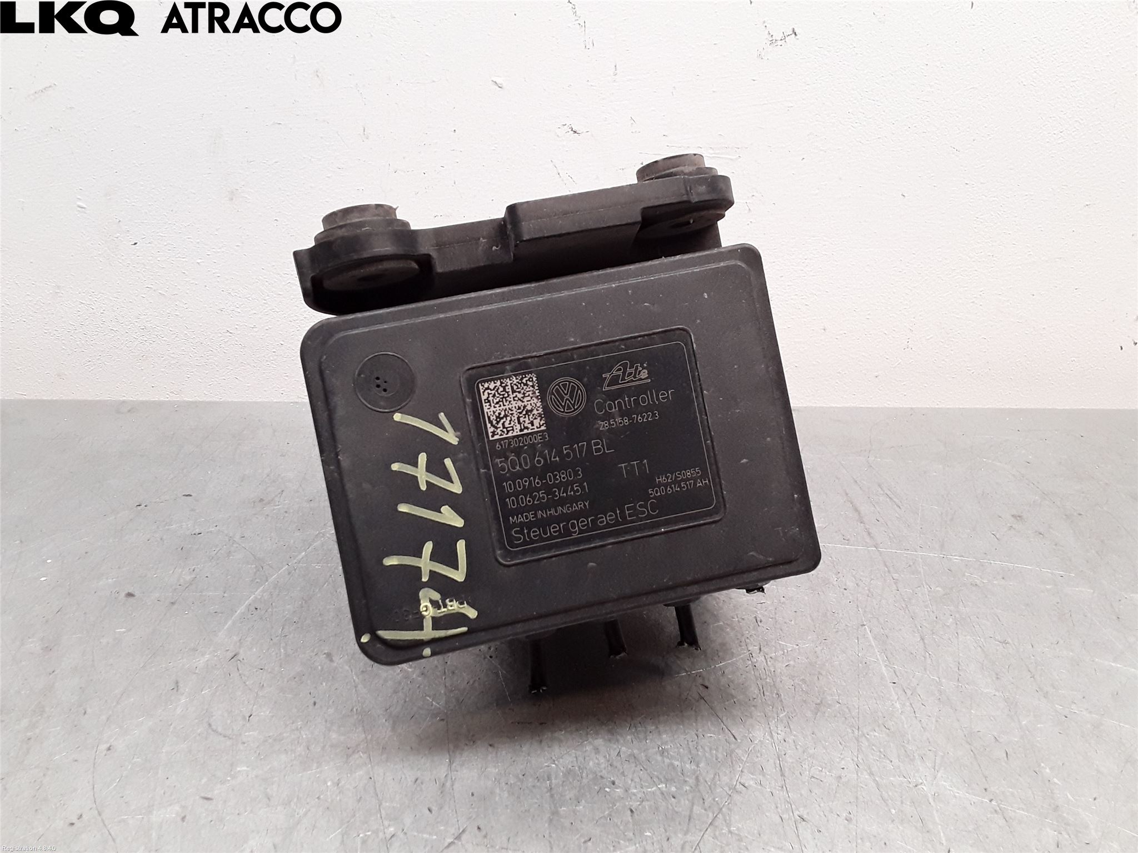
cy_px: 426
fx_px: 920
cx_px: 569
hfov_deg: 63.4
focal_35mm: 28
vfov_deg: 49.7
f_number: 1.9
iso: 100
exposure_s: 1/100
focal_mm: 2.91
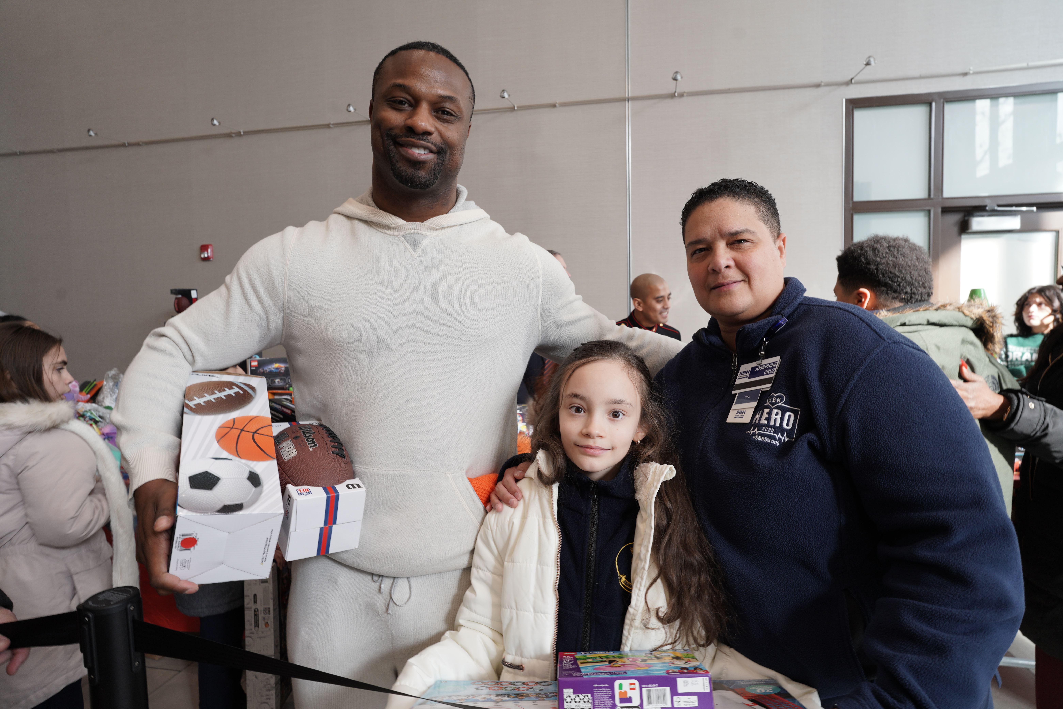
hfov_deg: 84.0
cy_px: 354
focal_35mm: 20
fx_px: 591
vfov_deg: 61.9
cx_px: 532
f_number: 6.3
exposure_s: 1/30
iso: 200
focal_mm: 20
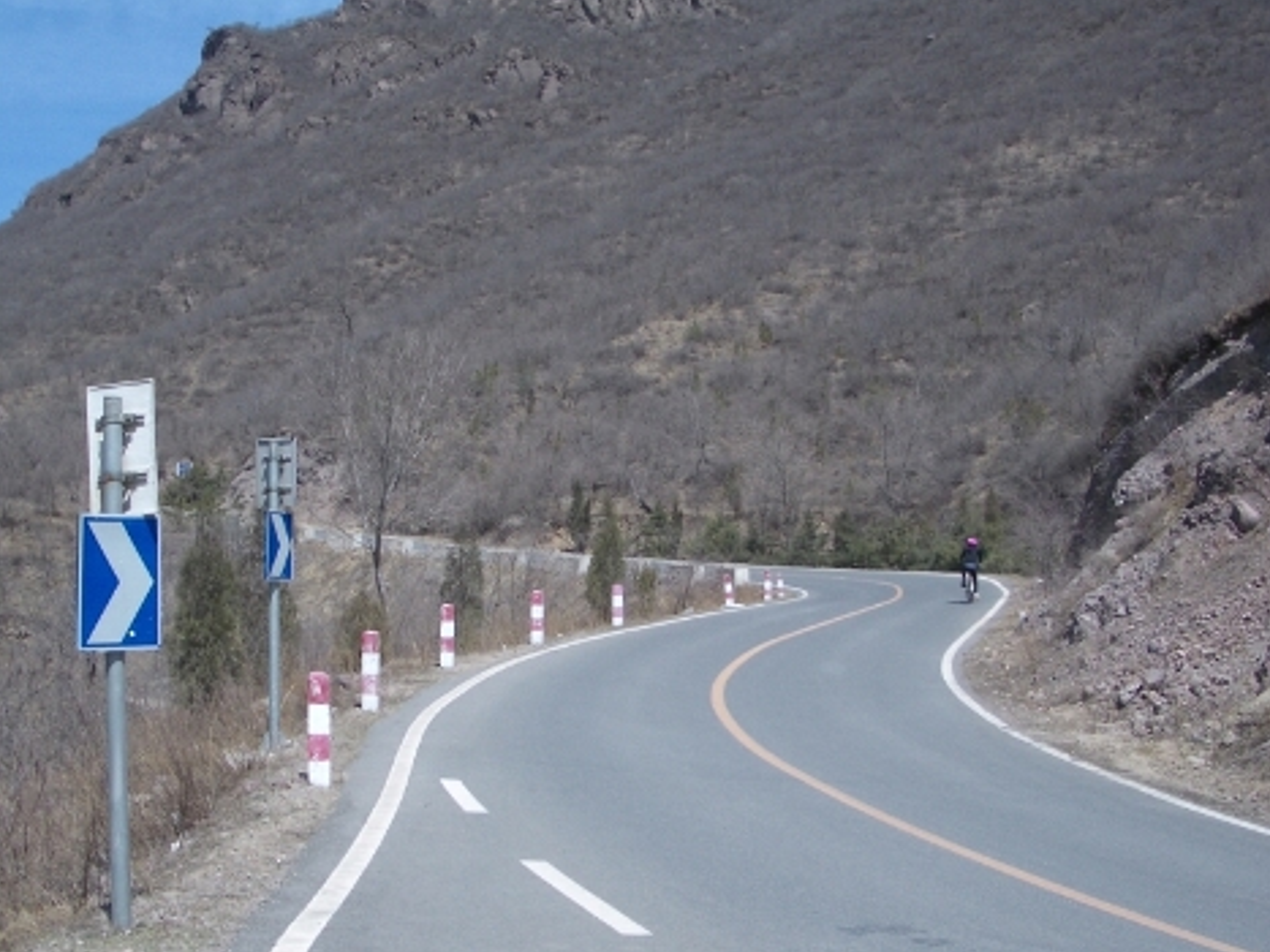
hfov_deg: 39.7
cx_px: 617
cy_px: 495
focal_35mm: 48
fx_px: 1761
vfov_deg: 30.2
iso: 50
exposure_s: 1/640
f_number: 4.3
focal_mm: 5.8
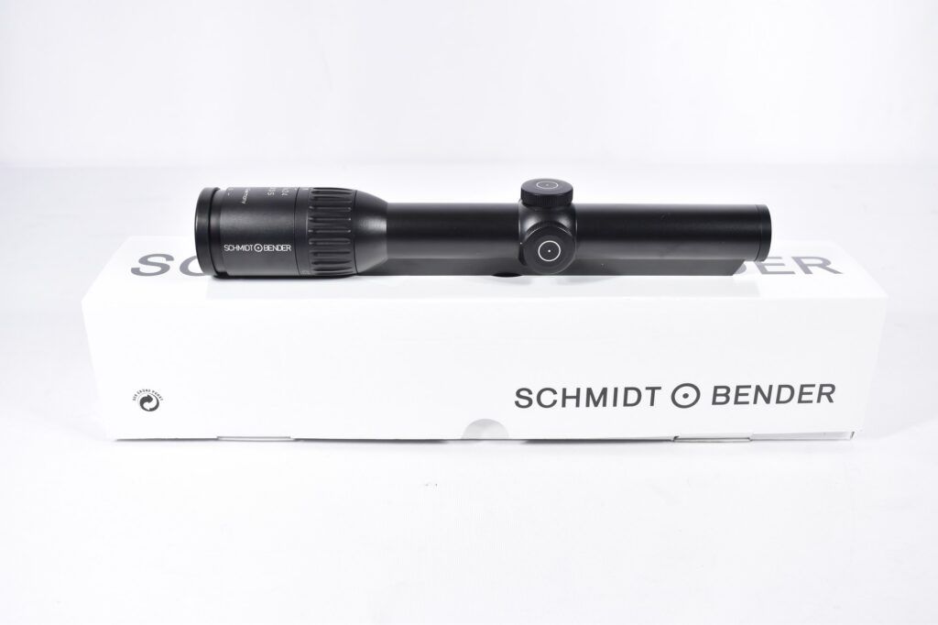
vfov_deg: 35.5
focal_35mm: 38
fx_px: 977
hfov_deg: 51.3
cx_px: 469
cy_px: 312
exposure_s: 1/40
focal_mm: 25
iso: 640
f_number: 5
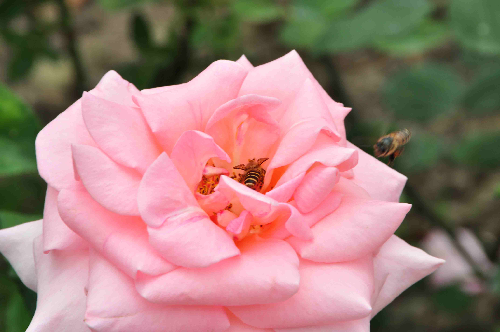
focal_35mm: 300
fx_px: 4162
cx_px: 250
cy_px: 166
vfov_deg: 4.6
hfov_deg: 6.9
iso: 200
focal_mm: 200
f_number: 16
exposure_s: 1/125
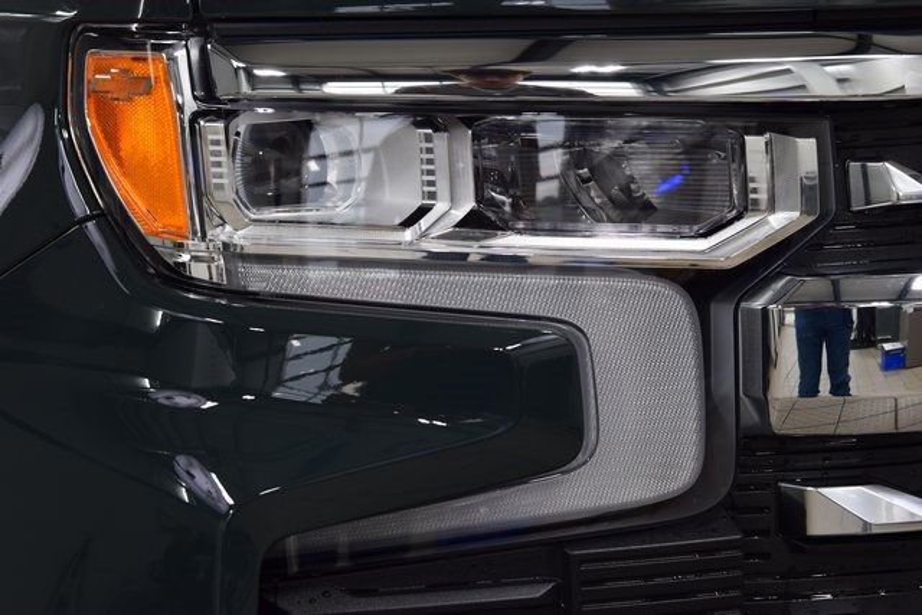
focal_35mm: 82
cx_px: 461
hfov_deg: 24.6
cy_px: 308
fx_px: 2113
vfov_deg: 16.6
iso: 400
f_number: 6.3
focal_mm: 55
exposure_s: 1/20
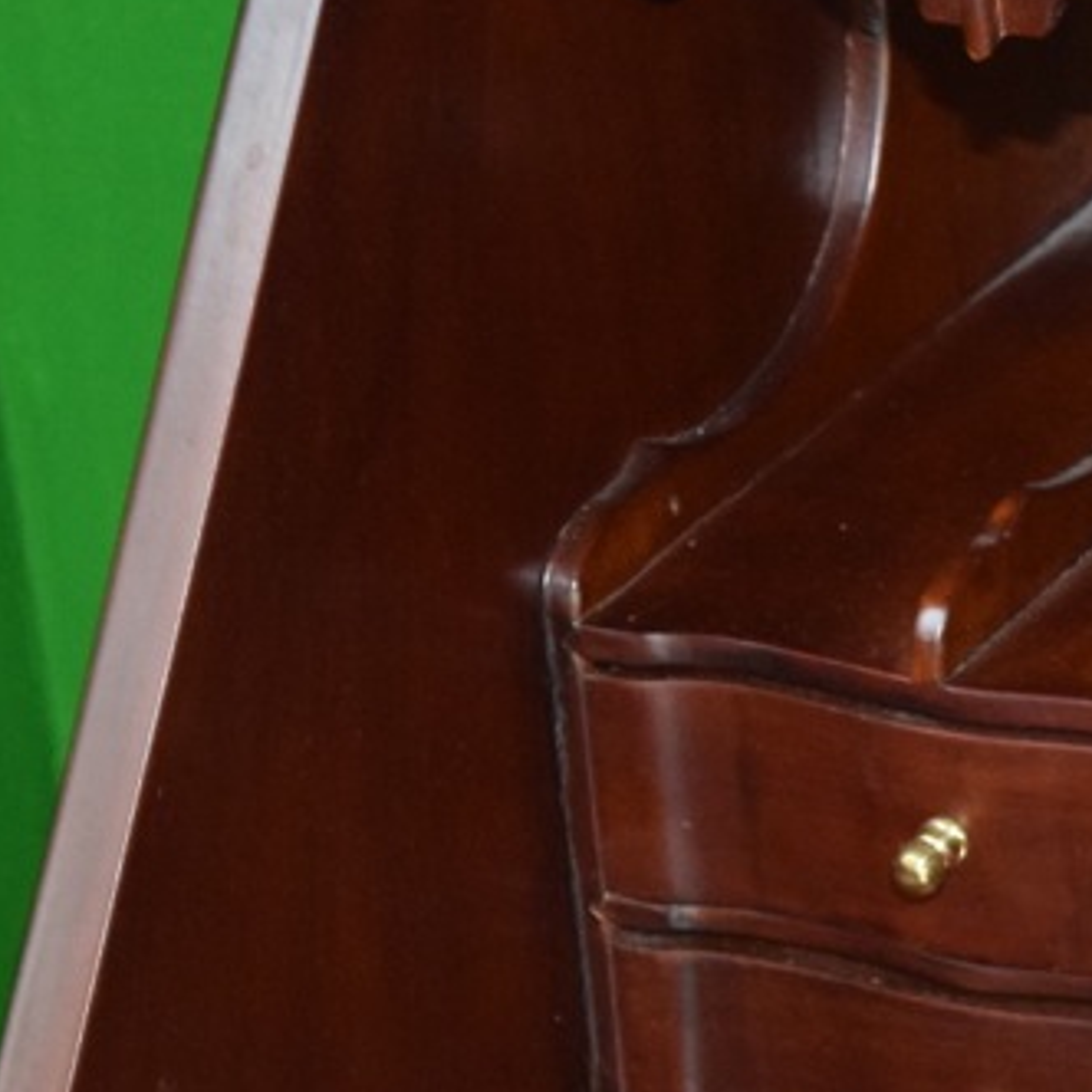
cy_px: 482
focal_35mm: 211
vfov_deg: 8.3
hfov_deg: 8.2
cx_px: 1401
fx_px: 7541
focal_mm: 55
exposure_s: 1/60
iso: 3200
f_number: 5.6
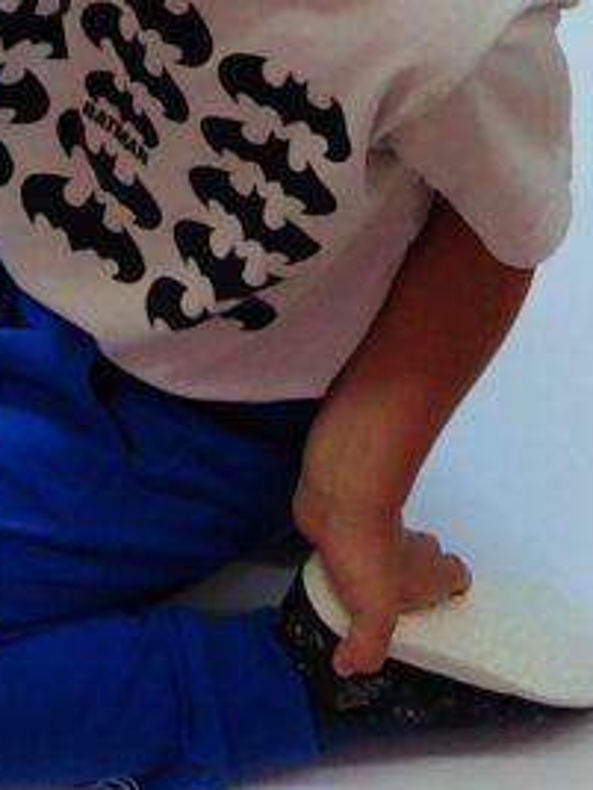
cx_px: -162
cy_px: -990
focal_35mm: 155
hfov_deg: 9.4
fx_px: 3540
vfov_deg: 11.1
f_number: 2.2
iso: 101
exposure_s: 1/40
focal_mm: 3.46
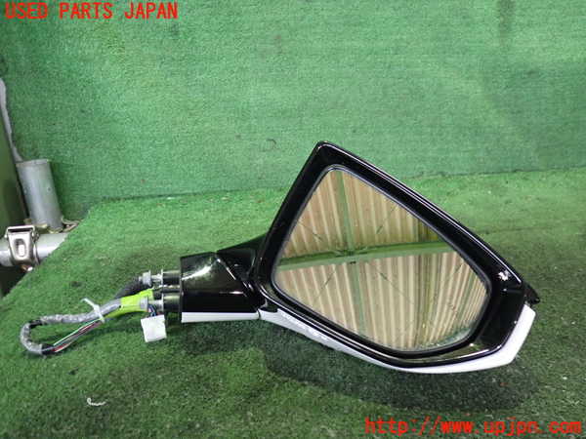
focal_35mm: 30
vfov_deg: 46.8
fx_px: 508
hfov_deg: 60.0
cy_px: 220
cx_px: 293
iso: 640
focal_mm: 5.4
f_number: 2.3
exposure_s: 1/30
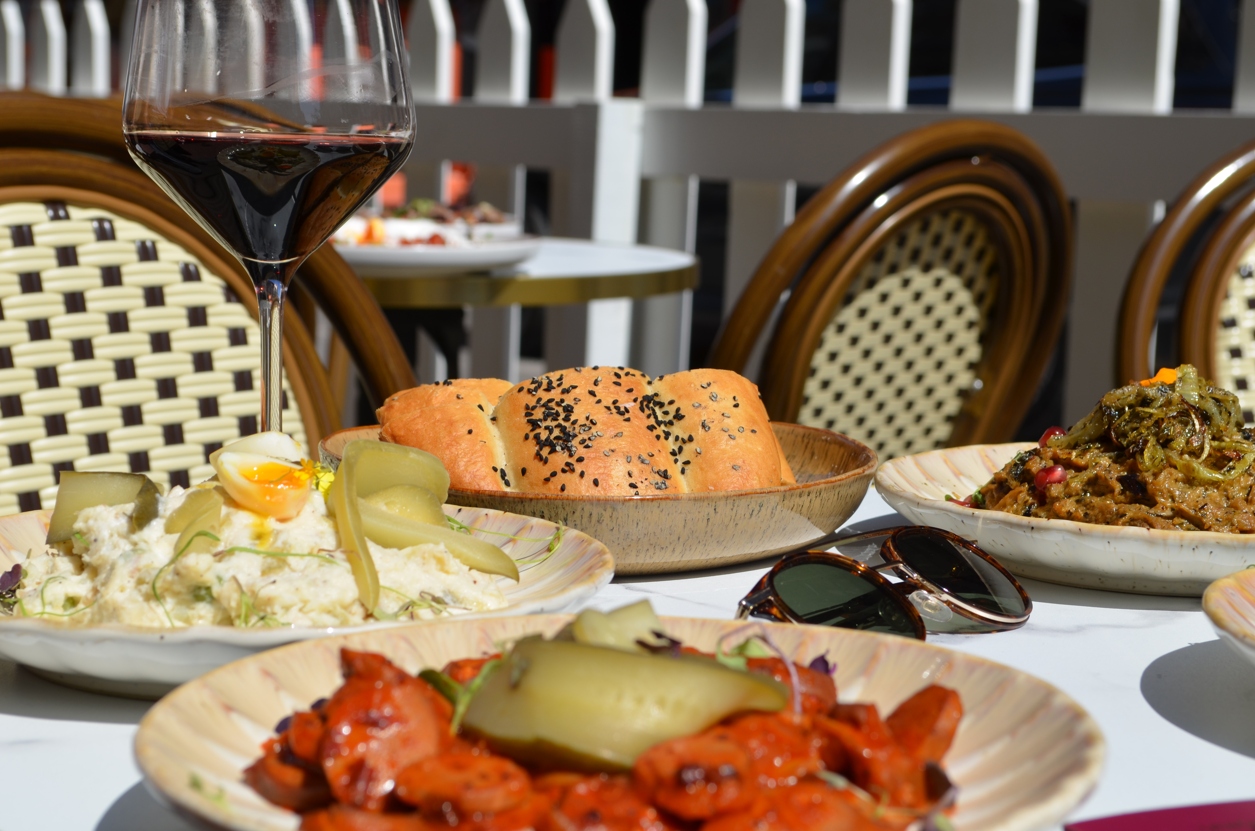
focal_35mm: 68
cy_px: 416
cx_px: 628
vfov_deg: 20.1
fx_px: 2348
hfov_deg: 29.9
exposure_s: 1/320
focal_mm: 45
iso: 100
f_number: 9
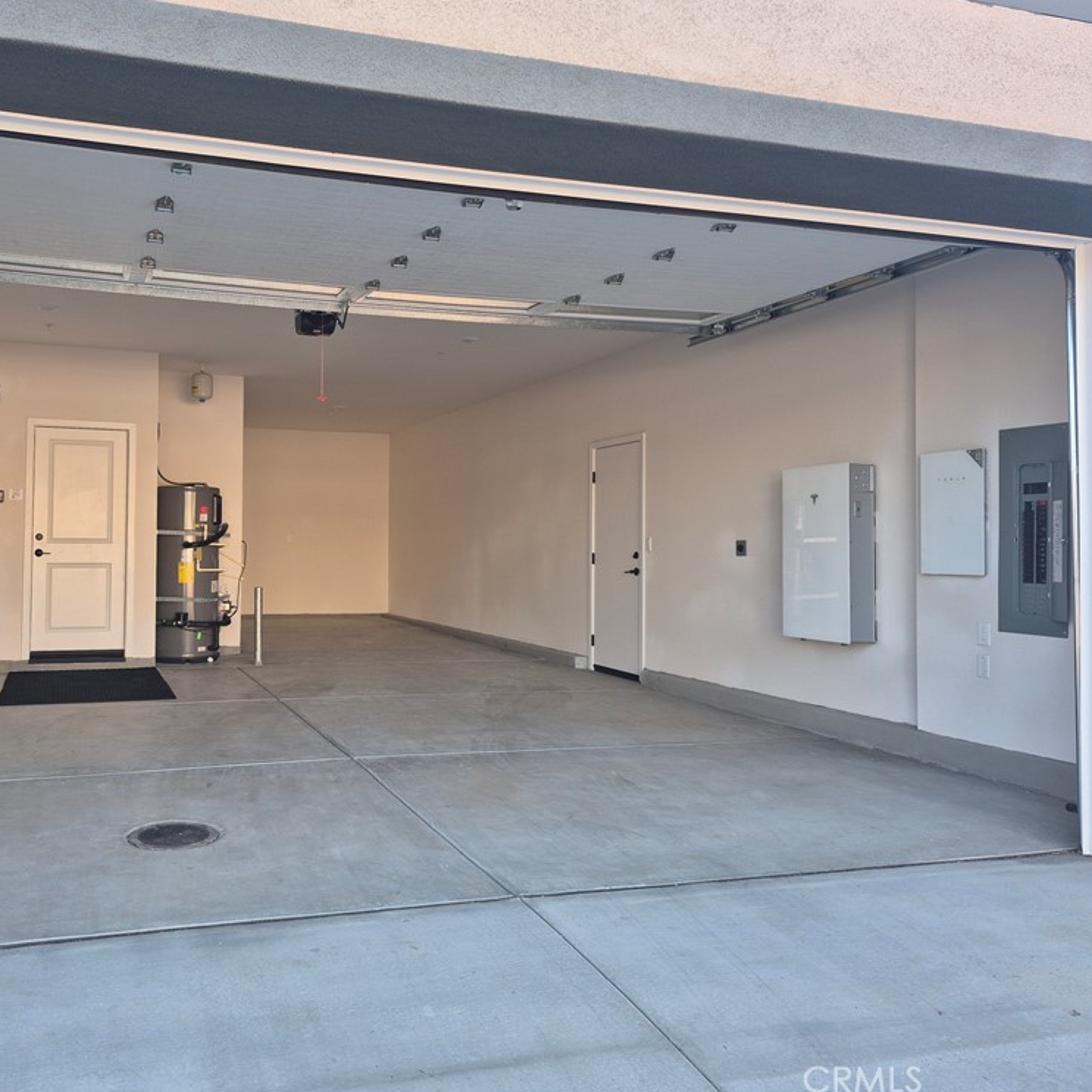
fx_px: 999
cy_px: 536
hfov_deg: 56.3
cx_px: 379
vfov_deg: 57.3
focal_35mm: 28
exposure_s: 1/180
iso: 40
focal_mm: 5.4
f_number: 1.8
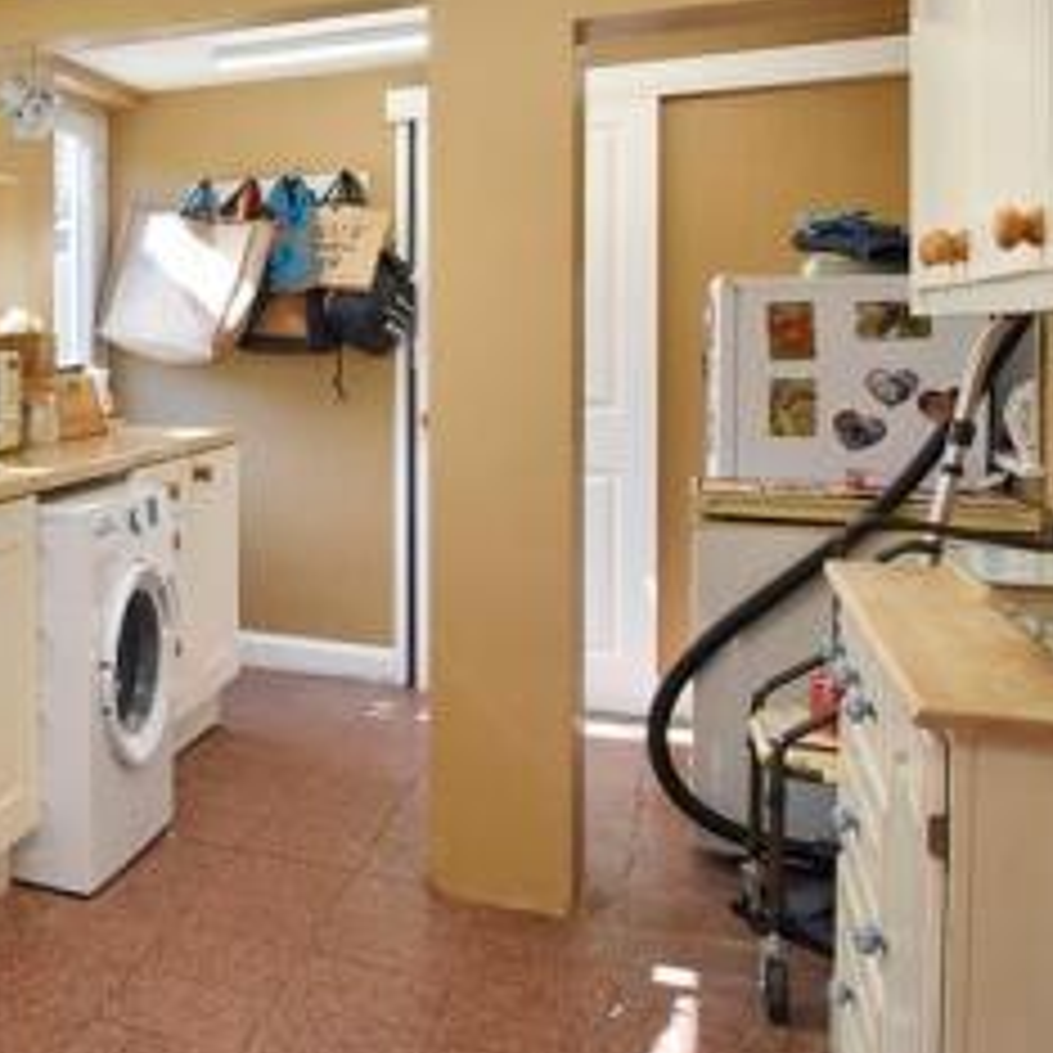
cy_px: 380
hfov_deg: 32.4
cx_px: -308
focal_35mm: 39
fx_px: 1349
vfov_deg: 42.3
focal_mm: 11
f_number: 4.8
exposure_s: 1/80
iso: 100
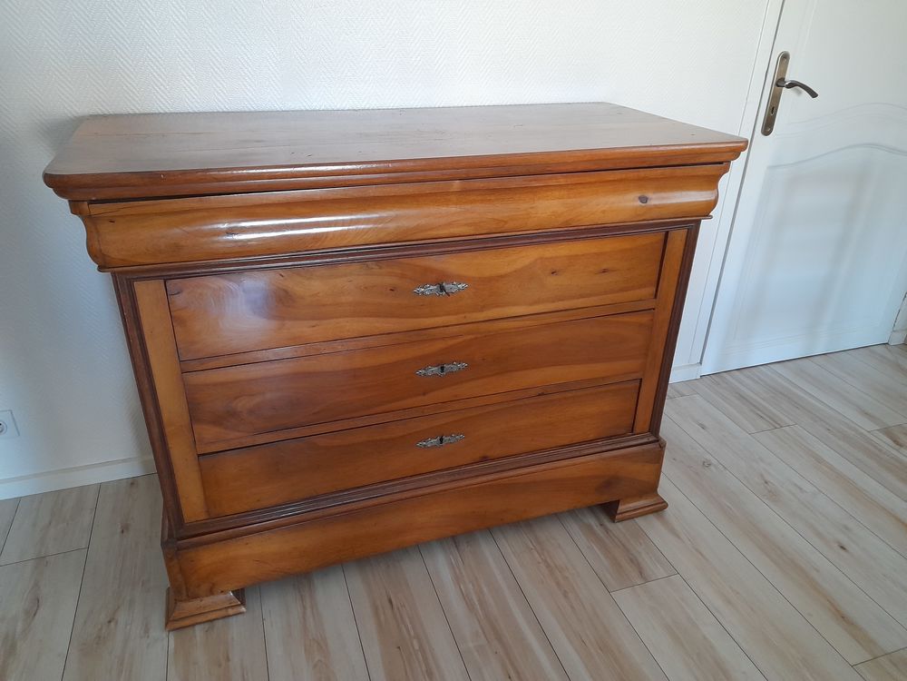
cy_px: 340
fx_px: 655
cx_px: 454
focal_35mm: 25
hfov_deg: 69.4
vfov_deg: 54.9
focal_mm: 4.6
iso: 400
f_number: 2
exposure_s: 1/33
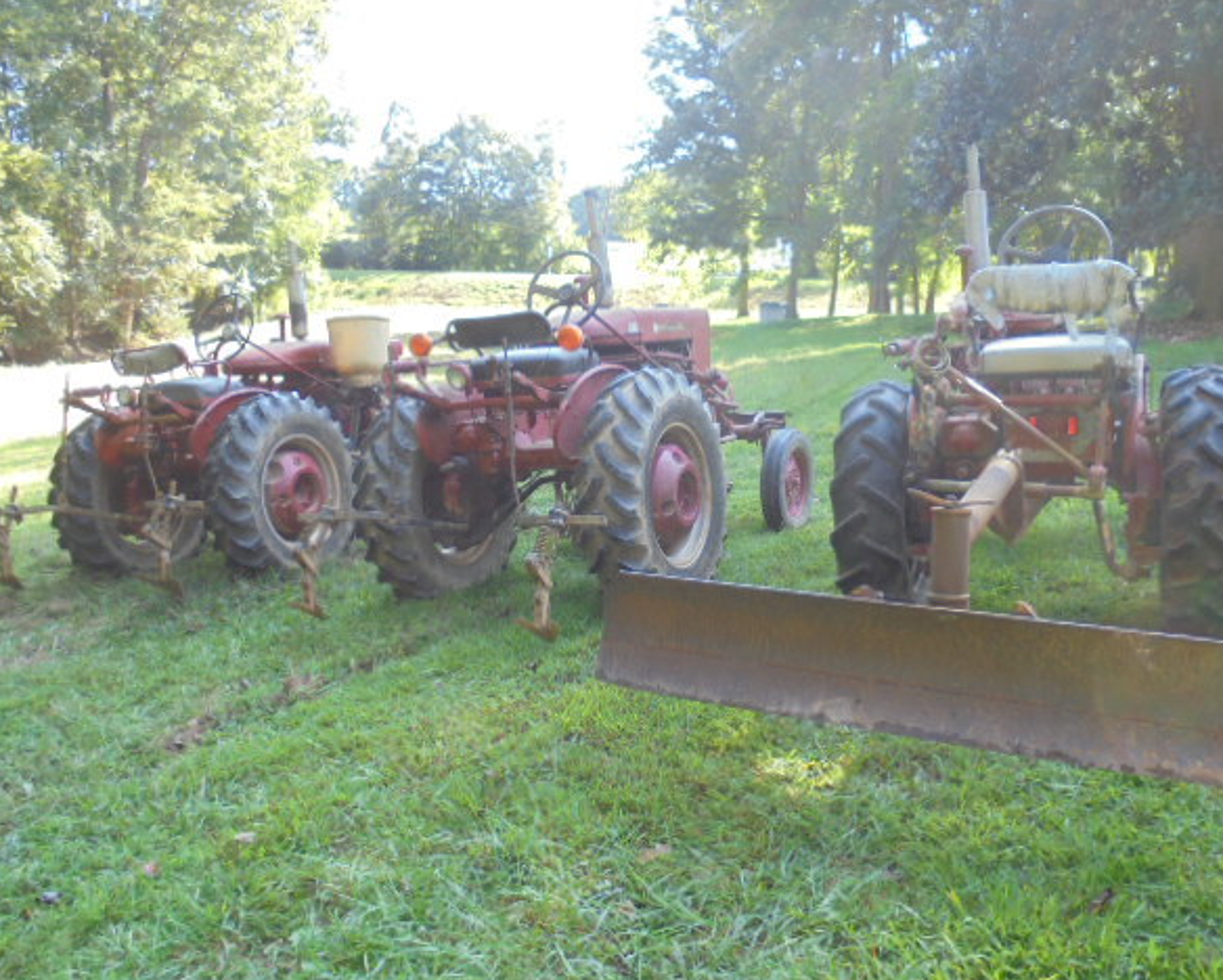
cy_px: 498
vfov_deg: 47.2
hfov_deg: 57.1
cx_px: 635
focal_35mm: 31
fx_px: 1123
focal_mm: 5.3
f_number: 3.7
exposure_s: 1/50
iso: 100
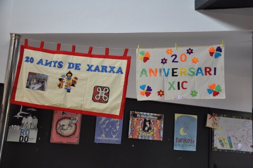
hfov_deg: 46.5
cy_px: 84
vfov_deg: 31.8
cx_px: 126
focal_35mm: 42
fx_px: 295
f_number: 4
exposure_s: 1/60
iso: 560
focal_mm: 28
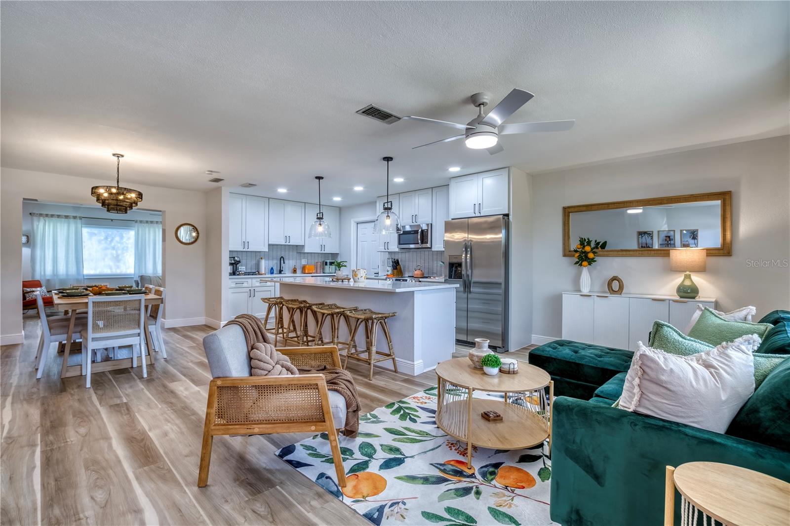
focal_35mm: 15
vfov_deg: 77.3
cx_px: 395
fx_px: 329
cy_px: 263
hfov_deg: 100.4
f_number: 8
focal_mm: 10
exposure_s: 1/4
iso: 100
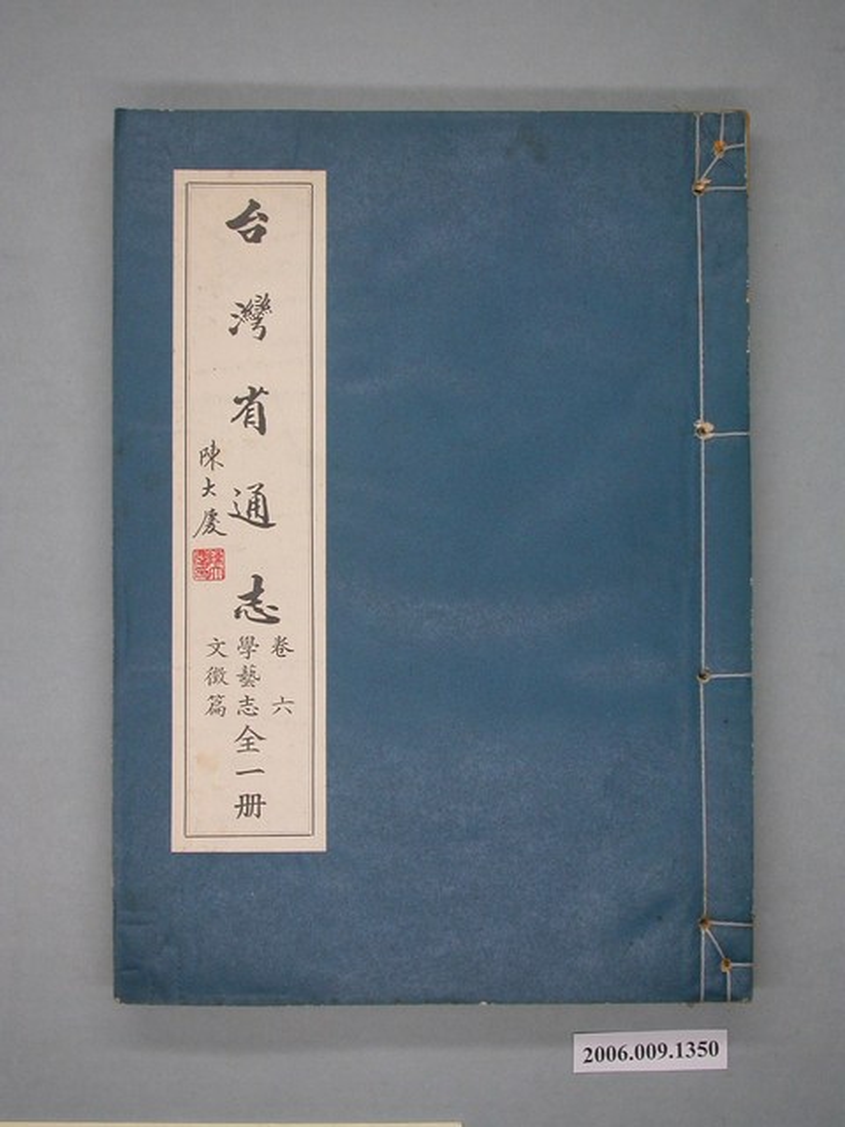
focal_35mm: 50
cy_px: 564
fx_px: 1627
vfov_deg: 38.2
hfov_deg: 29.1
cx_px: 422
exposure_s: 1/66.6
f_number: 2.9
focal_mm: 10.4
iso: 100
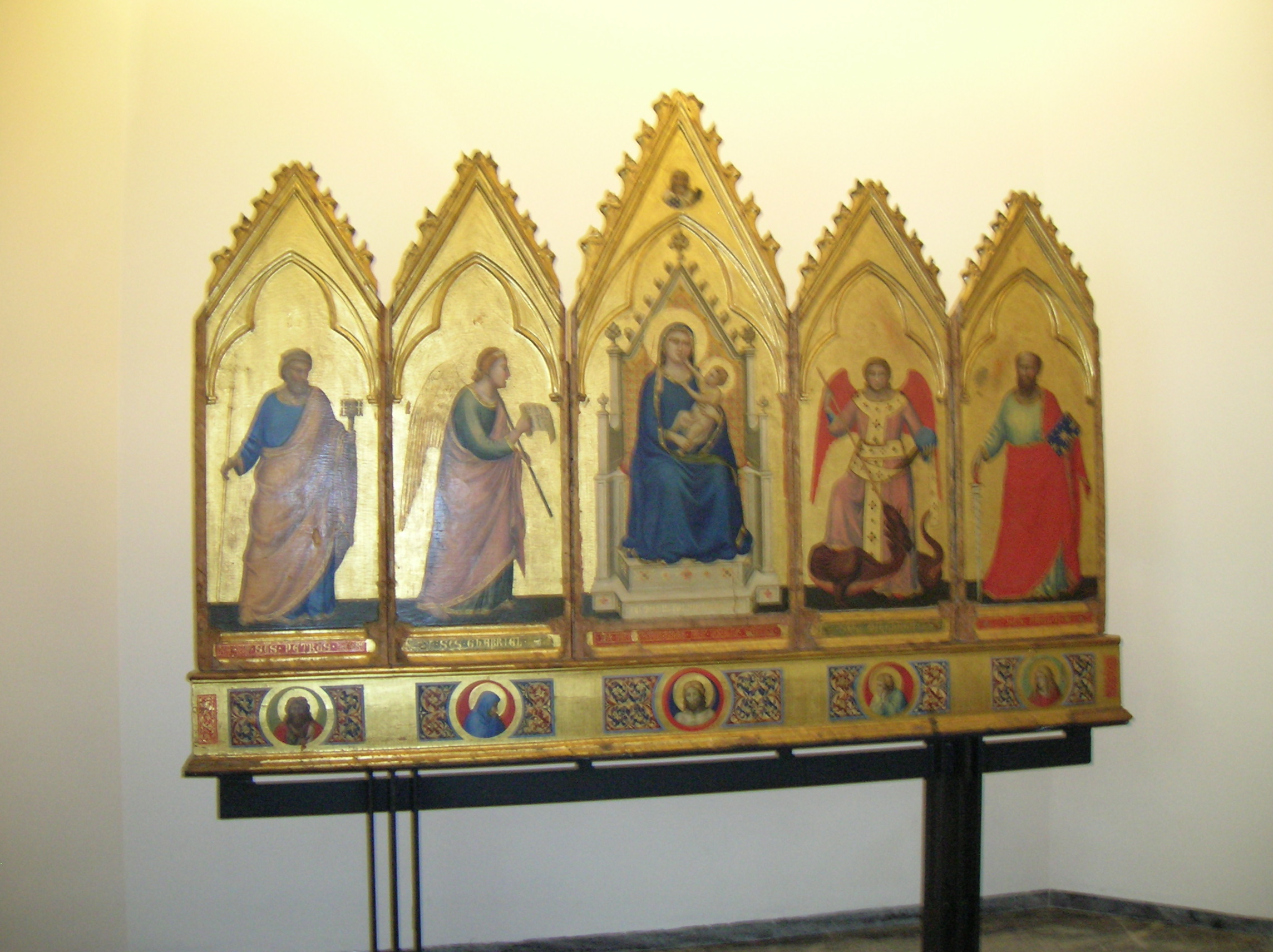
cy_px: 476
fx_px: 1249
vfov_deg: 41.7
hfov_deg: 54.0
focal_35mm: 34
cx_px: 636
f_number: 2.9
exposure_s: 1/8.3
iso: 200
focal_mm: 5.7
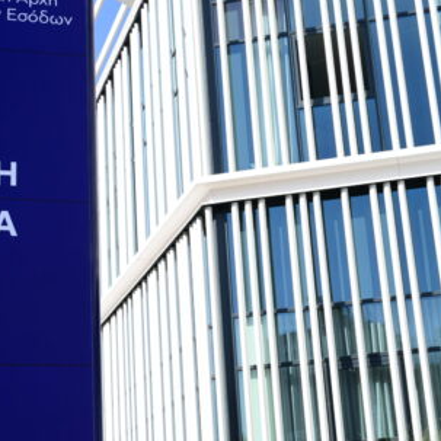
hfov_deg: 22.7
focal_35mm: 76
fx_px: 1095
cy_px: 157
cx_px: 178
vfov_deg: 22.7
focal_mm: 44
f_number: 10
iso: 400
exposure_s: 1/400
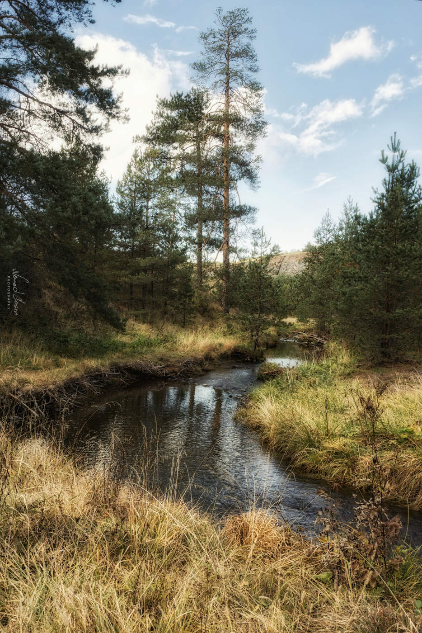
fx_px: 554
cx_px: 211
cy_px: 316
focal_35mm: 32
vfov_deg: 59.5
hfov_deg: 41.7
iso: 200
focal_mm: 21
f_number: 8
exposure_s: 1/100
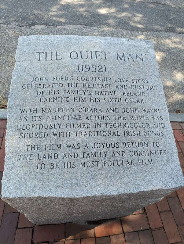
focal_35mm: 24
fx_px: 170
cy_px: 122
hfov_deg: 56.9
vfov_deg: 71.5
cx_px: 92
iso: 44
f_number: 1.85
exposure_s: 1/241
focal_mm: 6.81
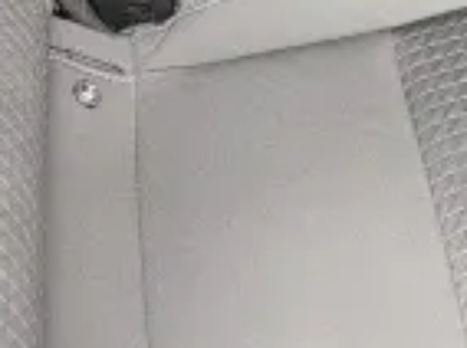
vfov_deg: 12.8
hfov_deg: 18.9
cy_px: -295
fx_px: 1401
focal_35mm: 104
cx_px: 273
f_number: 1.8
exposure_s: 1/50
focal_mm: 5.56
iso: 288
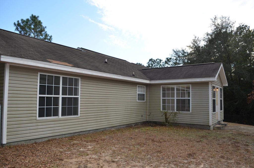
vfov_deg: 47.8
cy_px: 84
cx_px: 127
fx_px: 190
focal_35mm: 27
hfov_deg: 67.5
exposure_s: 1/200
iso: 100
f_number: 7.1
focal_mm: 18
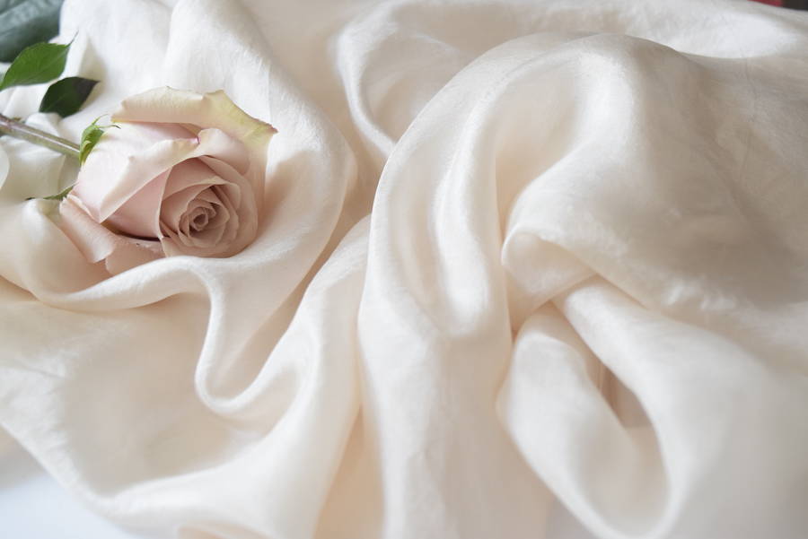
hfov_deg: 38.9
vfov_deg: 26.5
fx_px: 1145
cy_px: 270
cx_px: 404
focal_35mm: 51
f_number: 7.1
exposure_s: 1/250
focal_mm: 34
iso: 1600
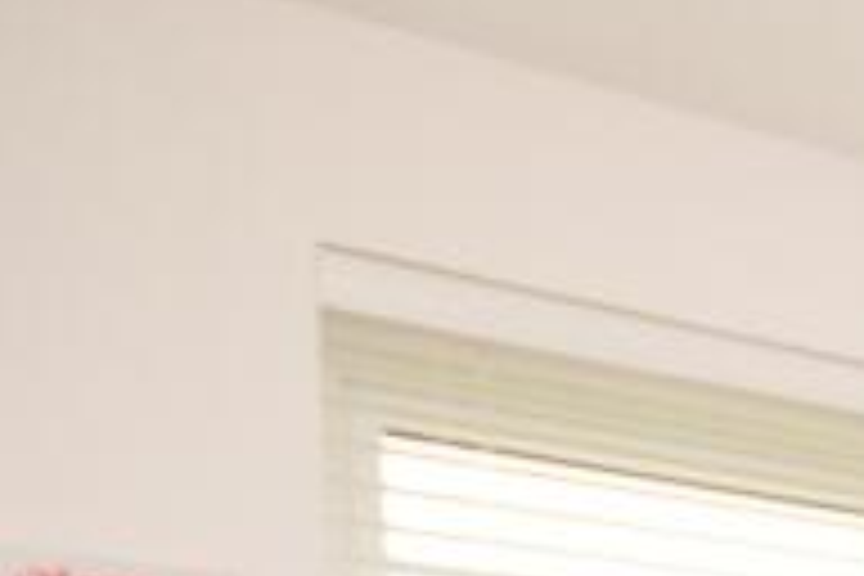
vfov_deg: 14.4
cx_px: 1863
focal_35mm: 80
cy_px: 1127
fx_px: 1920
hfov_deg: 16.6
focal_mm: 10
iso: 720
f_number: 5.6
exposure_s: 1/125
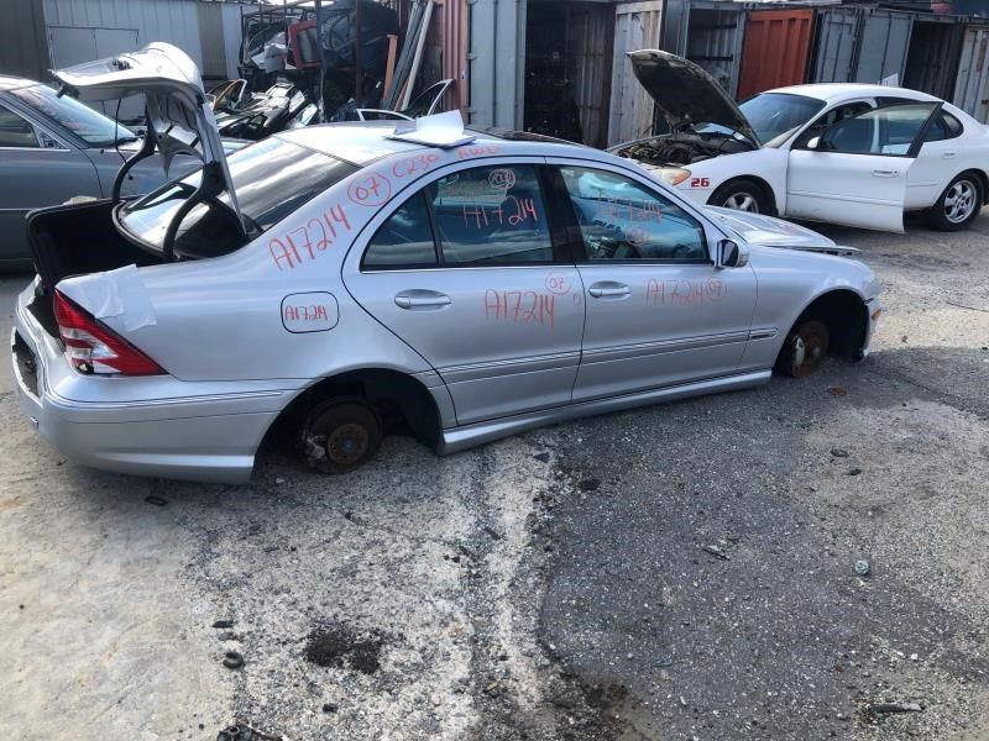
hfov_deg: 63.4
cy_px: 370
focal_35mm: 28
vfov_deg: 49.7
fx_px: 800
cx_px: 494
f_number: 1.8
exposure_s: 1/501
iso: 20
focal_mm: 4
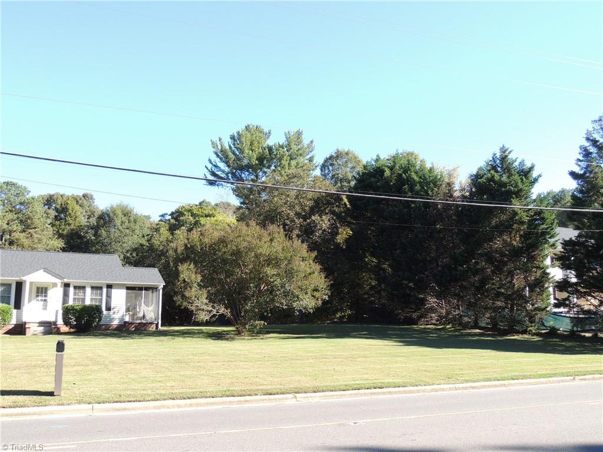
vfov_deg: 42.9
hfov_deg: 55.4
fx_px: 575
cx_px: 302
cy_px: 226
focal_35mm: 33
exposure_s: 1/250
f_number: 3.2
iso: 100
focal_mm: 5.8
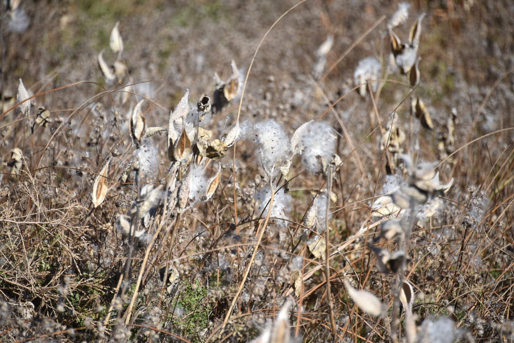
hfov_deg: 6.9
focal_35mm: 300
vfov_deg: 4.6
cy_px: 172
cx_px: 257
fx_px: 4284
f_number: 5.6
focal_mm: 300
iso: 125
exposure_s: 1/640
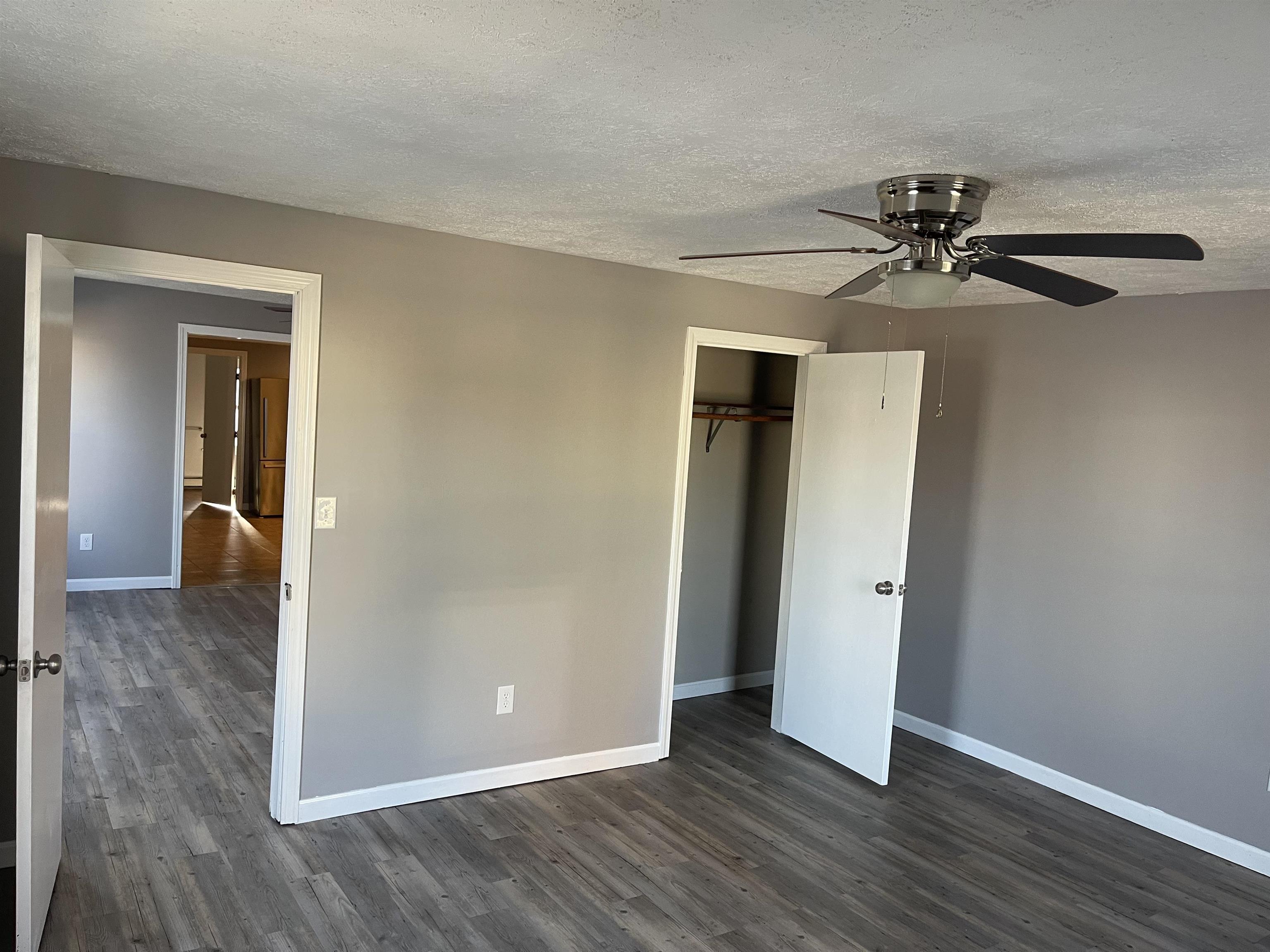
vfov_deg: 54.9
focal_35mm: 25
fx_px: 917
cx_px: 635
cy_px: 476
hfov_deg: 69.4
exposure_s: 1/99
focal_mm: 5.1
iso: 125
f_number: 1.6
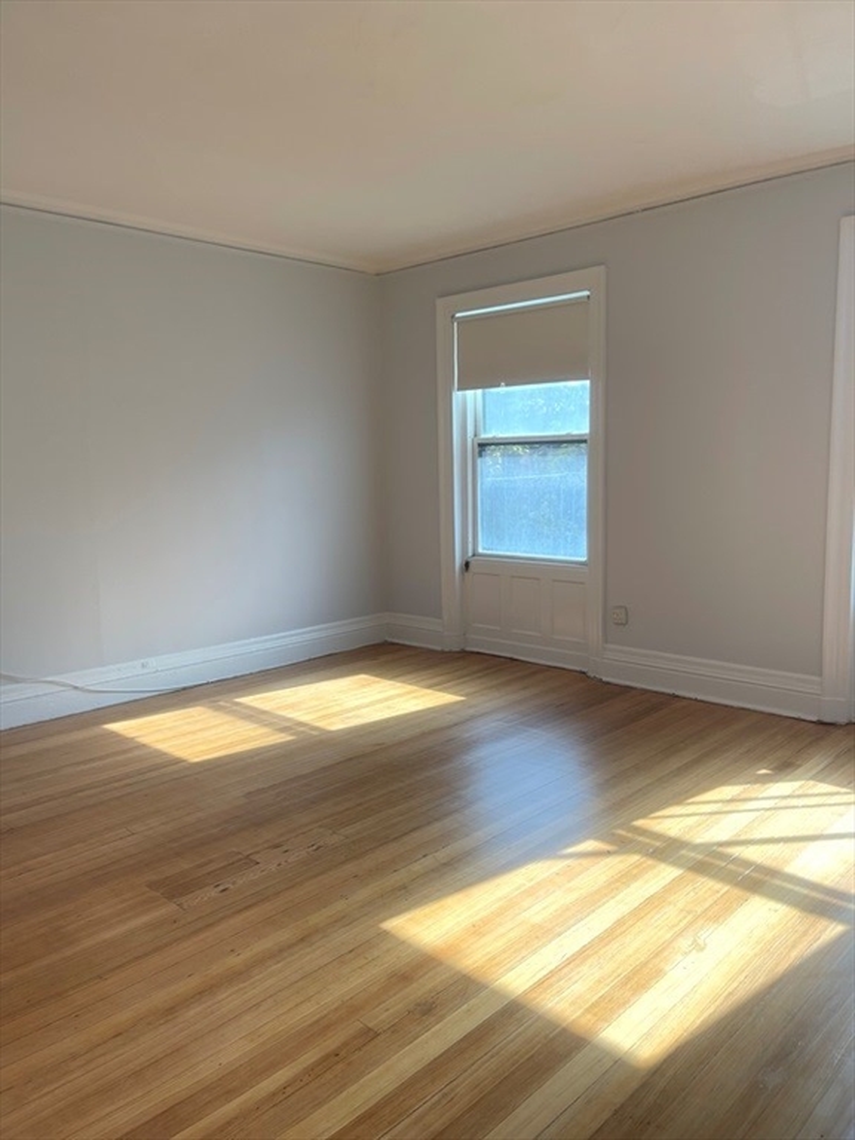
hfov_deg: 54.9
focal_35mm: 25
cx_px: 428
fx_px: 823
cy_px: 570
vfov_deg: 69.4
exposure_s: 1/189
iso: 32
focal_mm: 5.1
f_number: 1.6
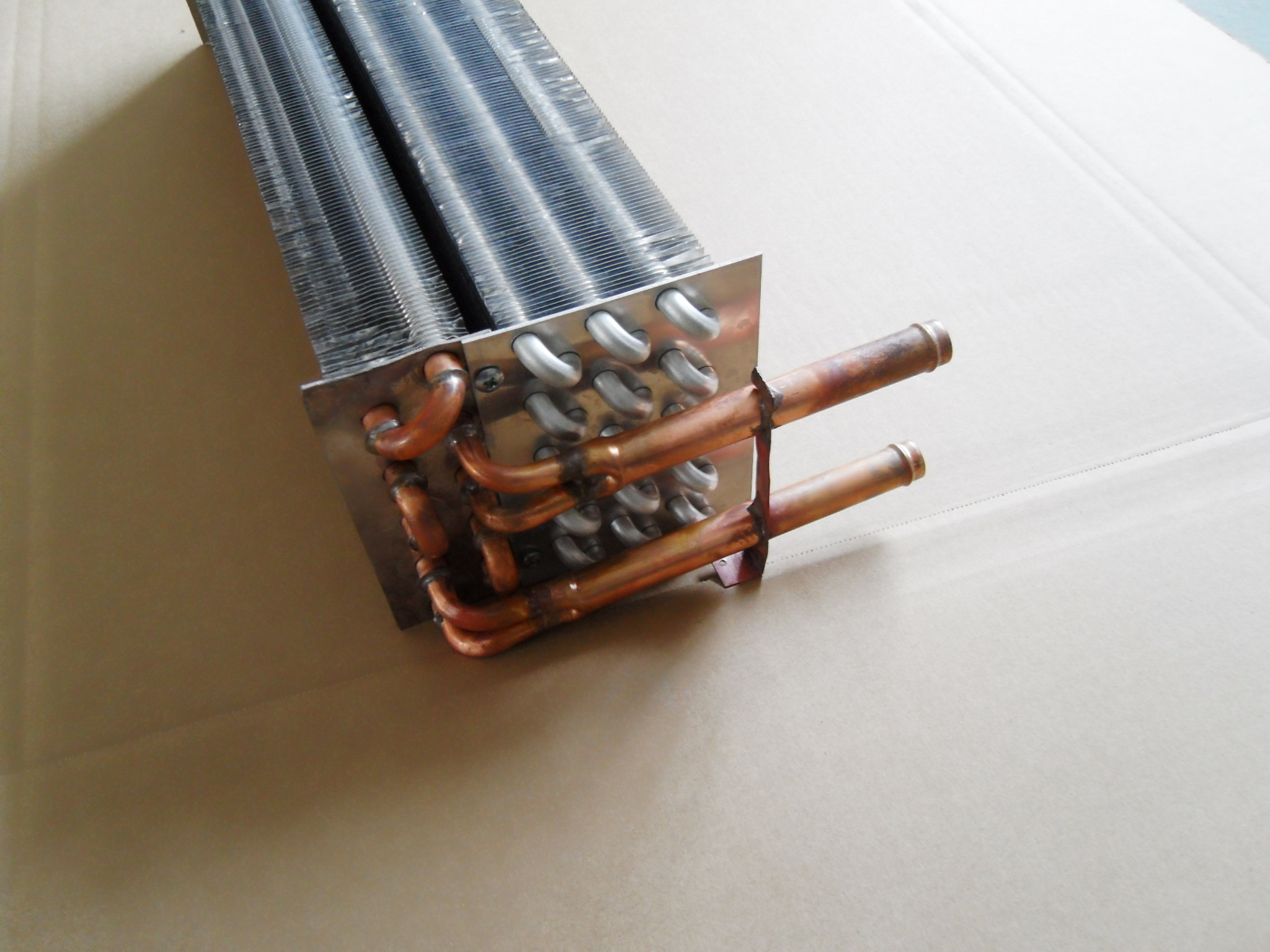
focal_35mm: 28
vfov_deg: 49.7
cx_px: 635
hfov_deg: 63.4
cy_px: 476
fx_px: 1027
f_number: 3.4
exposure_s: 1/15
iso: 200
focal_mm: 5
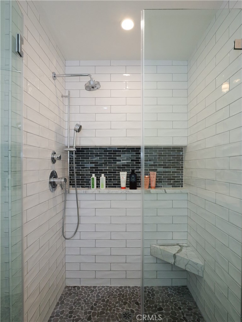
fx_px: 168
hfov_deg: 71.7
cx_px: 121
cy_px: 161
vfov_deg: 87.7
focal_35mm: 18
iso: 2500
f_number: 8
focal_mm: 9
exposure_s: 1/125
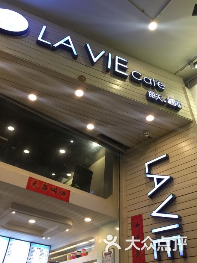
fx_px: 220
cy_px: 132
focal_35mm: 29
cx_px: 98
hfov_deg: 48.2
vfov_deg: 61.7
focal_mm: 4.15
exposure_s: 1/33
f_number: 2.2
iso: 80
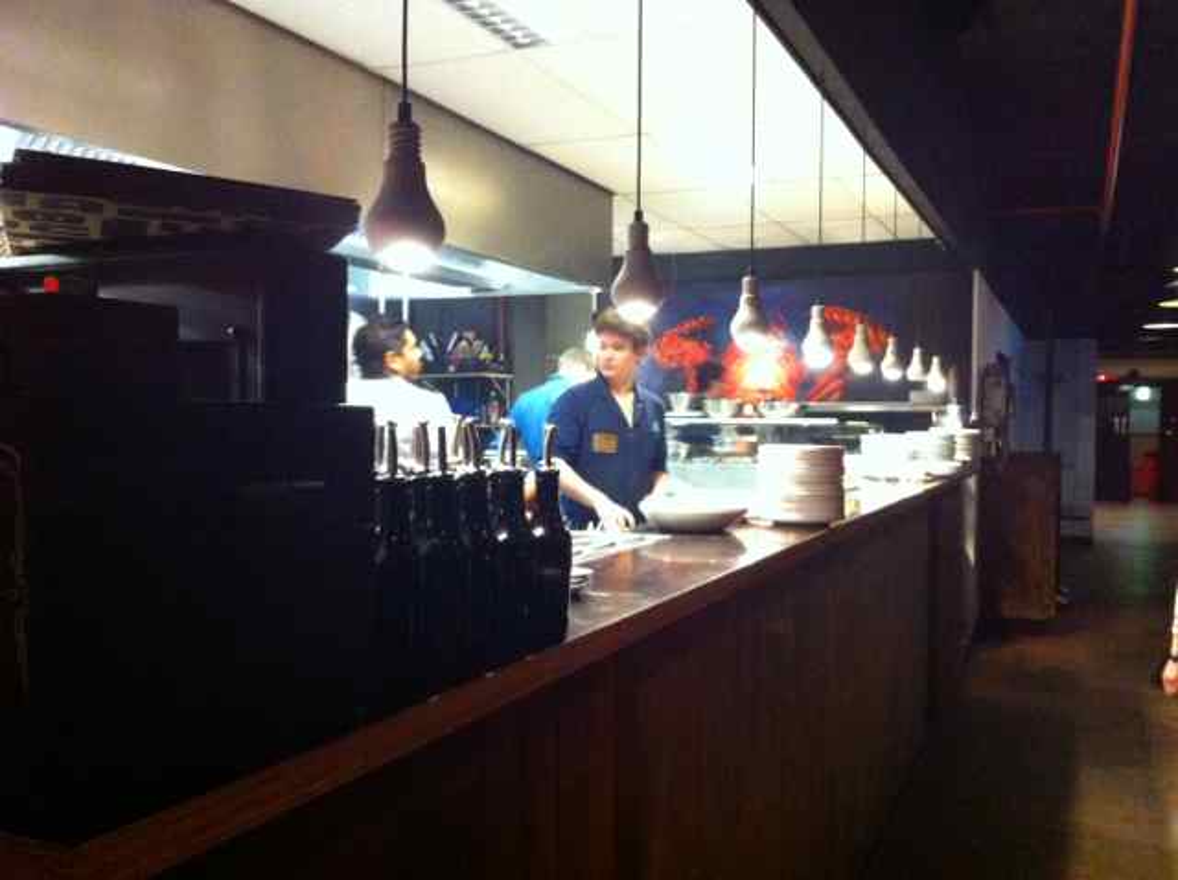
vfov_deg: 40.6
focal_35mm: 35
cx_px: 589
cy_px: 440
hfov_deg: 52.7
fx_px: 1189
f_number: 2.8
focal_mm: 3.85
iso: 1000
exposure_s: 1/15
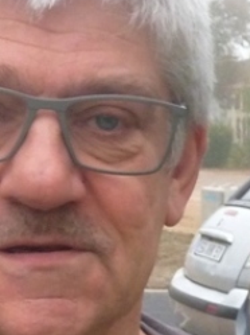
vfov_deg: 34.4
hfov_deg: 25.6
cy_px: 168
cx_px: 48
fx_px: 541
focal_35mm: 56
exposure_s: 1/30
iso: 400
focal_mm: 4.7
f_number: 3.4
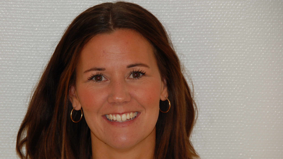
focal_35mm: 253
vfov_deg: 4.8
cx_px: 116
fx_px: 1896
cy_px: 96
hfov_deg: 8.5
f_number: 6
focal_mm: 135
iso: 400
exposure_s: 1/60
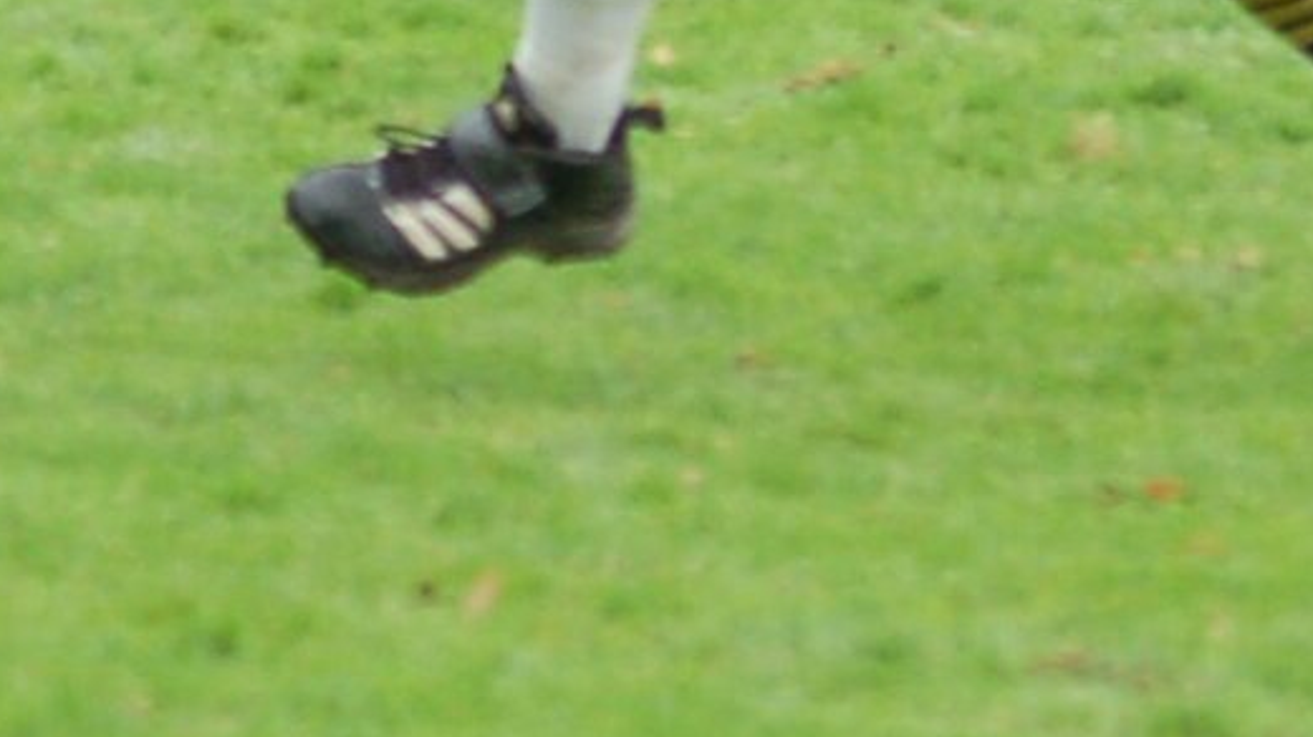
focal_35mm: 730
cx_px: 785
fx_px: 25405
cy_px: -1037
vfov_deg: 1.7
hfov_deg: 3.0
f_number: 4.2
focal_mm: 110
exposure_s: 1/500
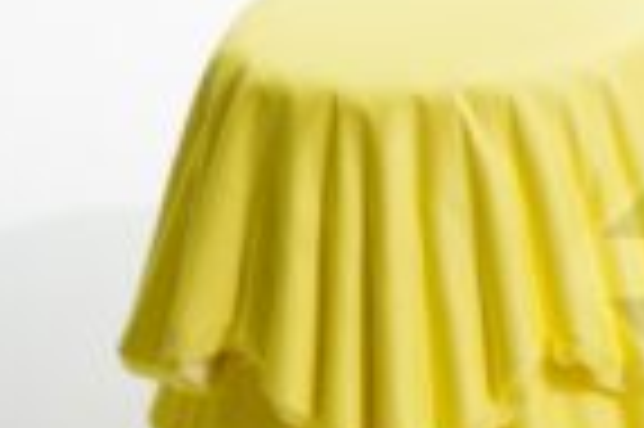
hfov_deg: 10.8
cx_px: 874
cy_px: 345
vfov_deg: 7.4
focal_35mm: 186
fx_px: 3315
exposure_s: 1/30
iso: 640
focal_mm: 41
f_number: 11
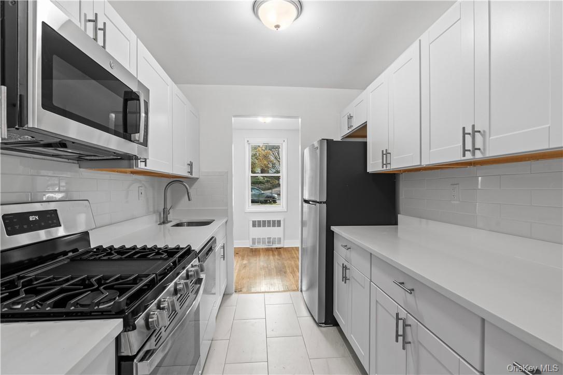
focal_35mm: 16
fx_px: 250
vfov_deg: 73.7
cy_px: 188
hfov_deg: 96.7
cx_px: 282
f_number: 8
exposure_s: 1/2.5
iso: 400
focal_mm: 16
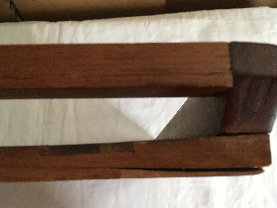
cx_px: 138
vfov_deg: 48.2
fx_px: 232
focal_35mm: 29
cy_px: 104
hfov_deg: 61.7
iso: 200
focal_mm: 4.15
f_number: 2.2
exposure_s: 1/17
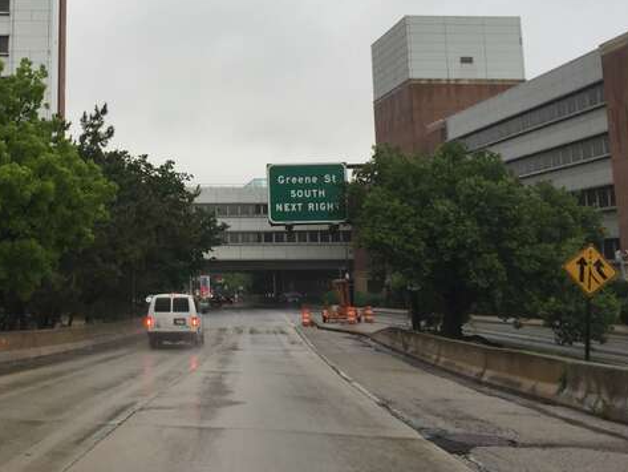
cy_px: 94
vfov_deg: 29.0
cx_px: 179
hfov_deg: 38.2
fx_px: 889
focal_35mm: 49
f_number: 2.2
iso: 32
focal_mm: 4.15
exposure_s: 1/289
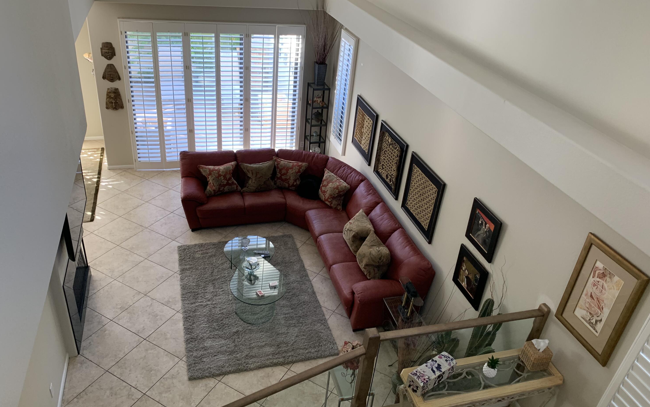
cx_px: 325
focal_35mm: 28
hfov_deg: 66.5
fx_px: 496
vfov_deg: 44.5
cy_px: 198
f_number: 1.8
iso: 100
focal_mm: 4.25
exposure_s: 1/67
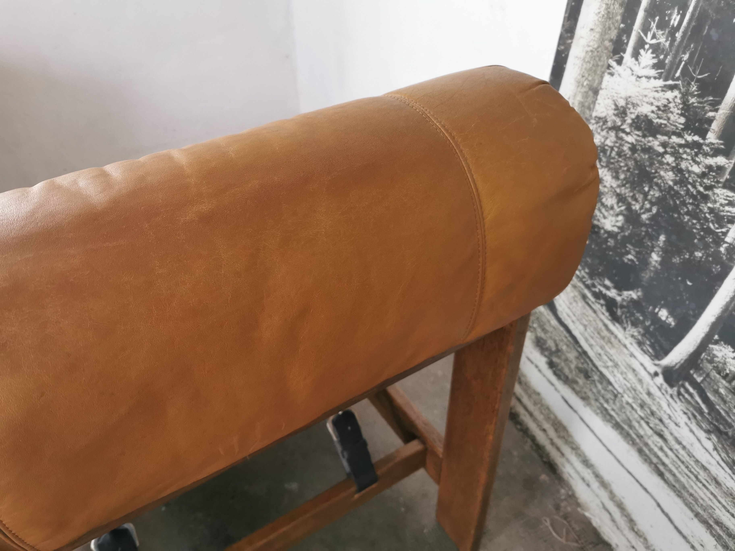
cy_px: 276
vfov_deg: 51.4
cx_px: 368
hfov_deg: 65.3
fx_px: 573
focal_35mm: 27
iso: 250
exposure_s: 1/60
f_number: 1.6
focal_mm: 5.56
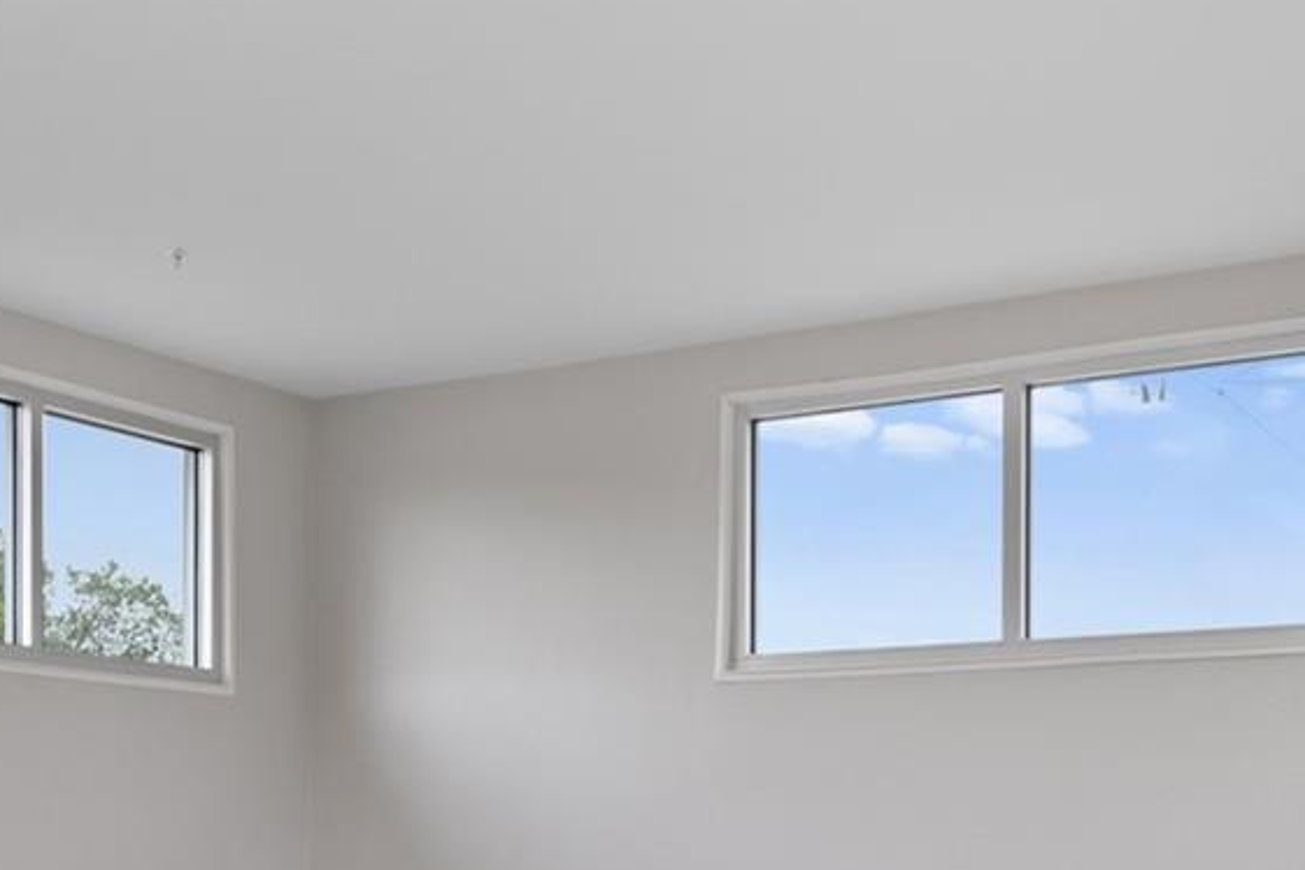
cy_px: 947
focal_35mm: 57
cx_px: 375
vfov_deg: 22.5
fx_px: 2066
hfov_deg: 34.5
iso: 320
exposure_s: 1/3
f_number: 8
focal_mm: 20
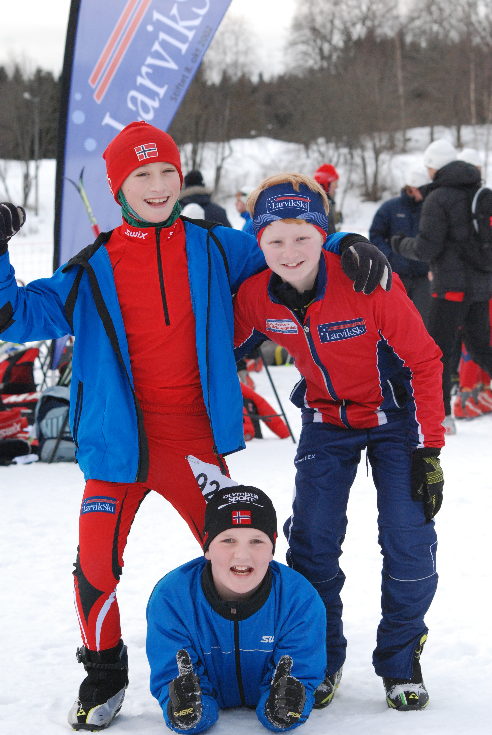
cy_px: 368
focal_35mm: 105
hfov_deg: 13.1
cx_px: 246
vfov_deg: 19.4
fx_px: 2146
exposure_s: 1/1000
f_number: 8
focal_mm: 70
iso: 1250
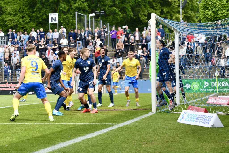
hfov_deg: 17.1
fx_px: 763
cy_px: 76
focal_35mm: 120
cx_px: 114
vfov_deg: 11.4
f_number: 8
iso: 1250
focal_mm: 120
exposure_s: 1/1600
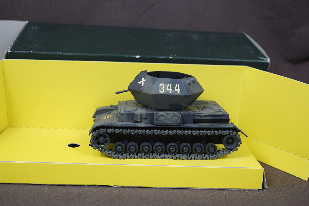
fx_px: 403
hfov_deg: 41.9
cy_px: 106
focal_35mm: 47
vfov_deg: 28.6
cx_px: 151
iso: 320
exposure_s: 1/60
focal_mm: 30
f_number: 3.5
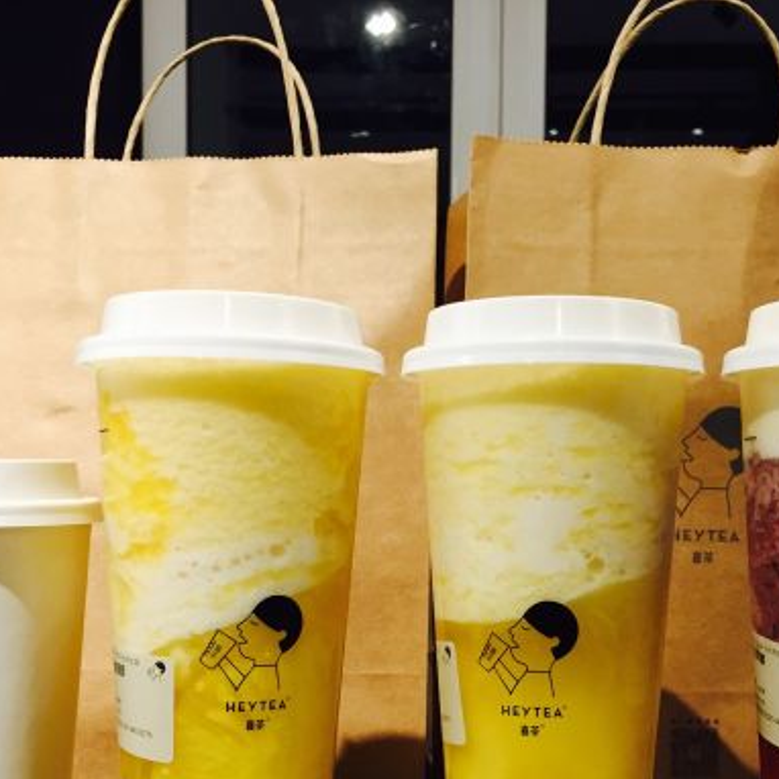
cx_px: 475
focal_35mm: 47
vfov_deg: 35.6
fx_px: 1197
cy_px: 533
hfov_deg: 35.9
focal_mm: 4.15
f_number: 2.2
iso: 100
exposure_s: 1/33
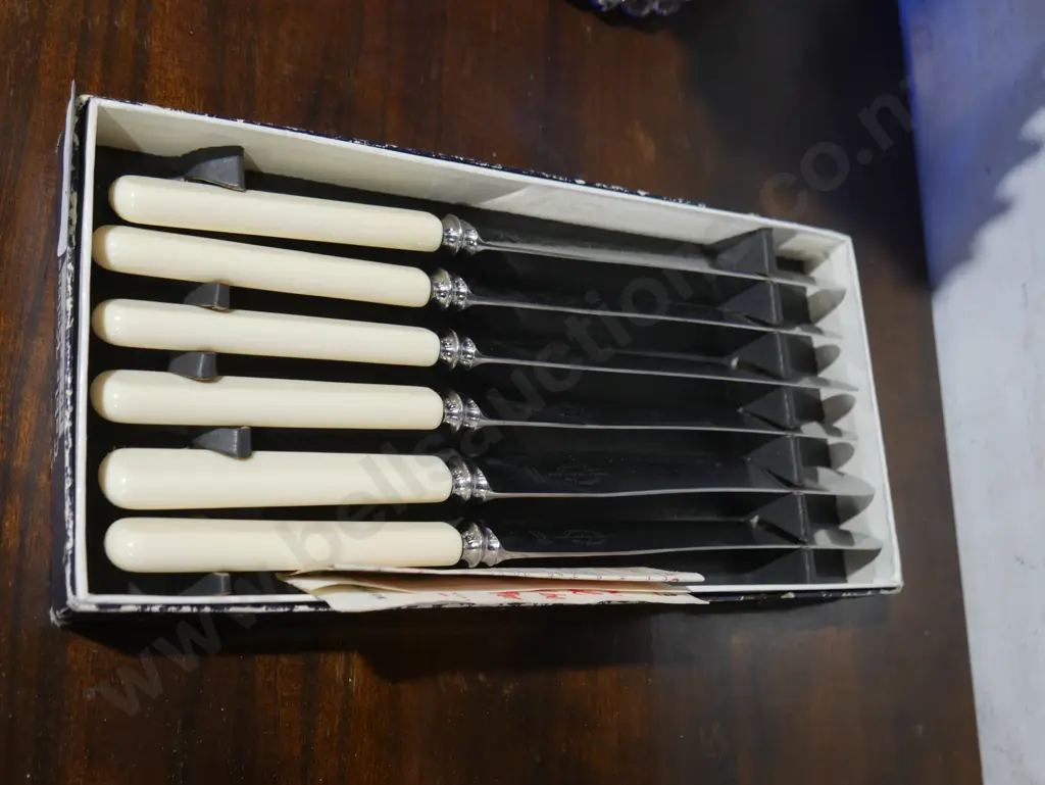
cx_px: 522
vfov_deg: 36.0
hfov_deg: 46.8
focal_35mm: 40
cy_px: 392
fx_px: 1208
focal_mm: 20
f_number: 4.5
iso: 500
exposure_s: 1/60
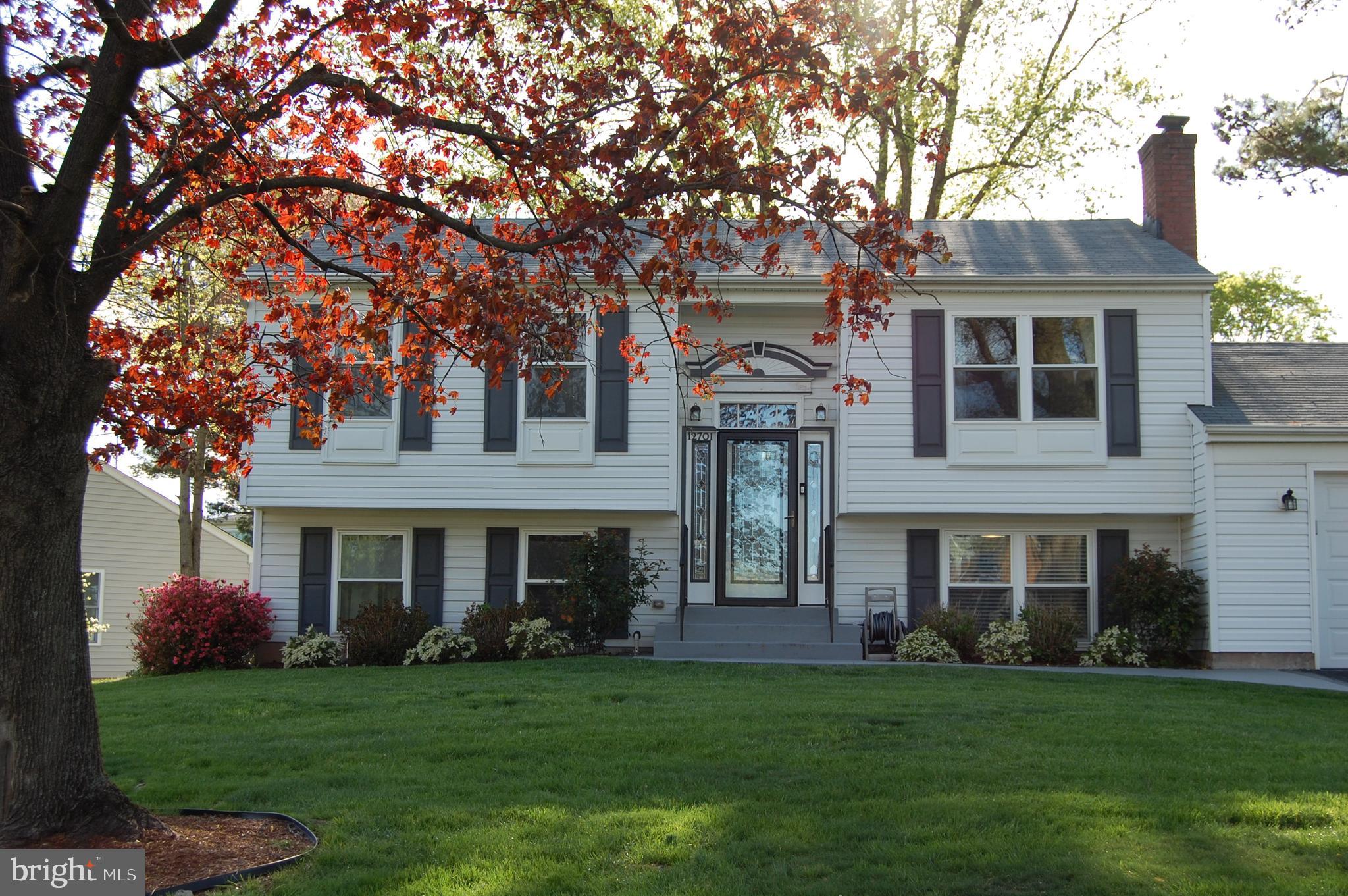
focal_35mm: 45
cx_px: 674
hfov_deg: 43.6
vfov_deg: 29.8
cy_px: 448
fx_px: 1683
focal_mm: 30
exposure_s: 1/160
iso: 200
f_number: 6.3
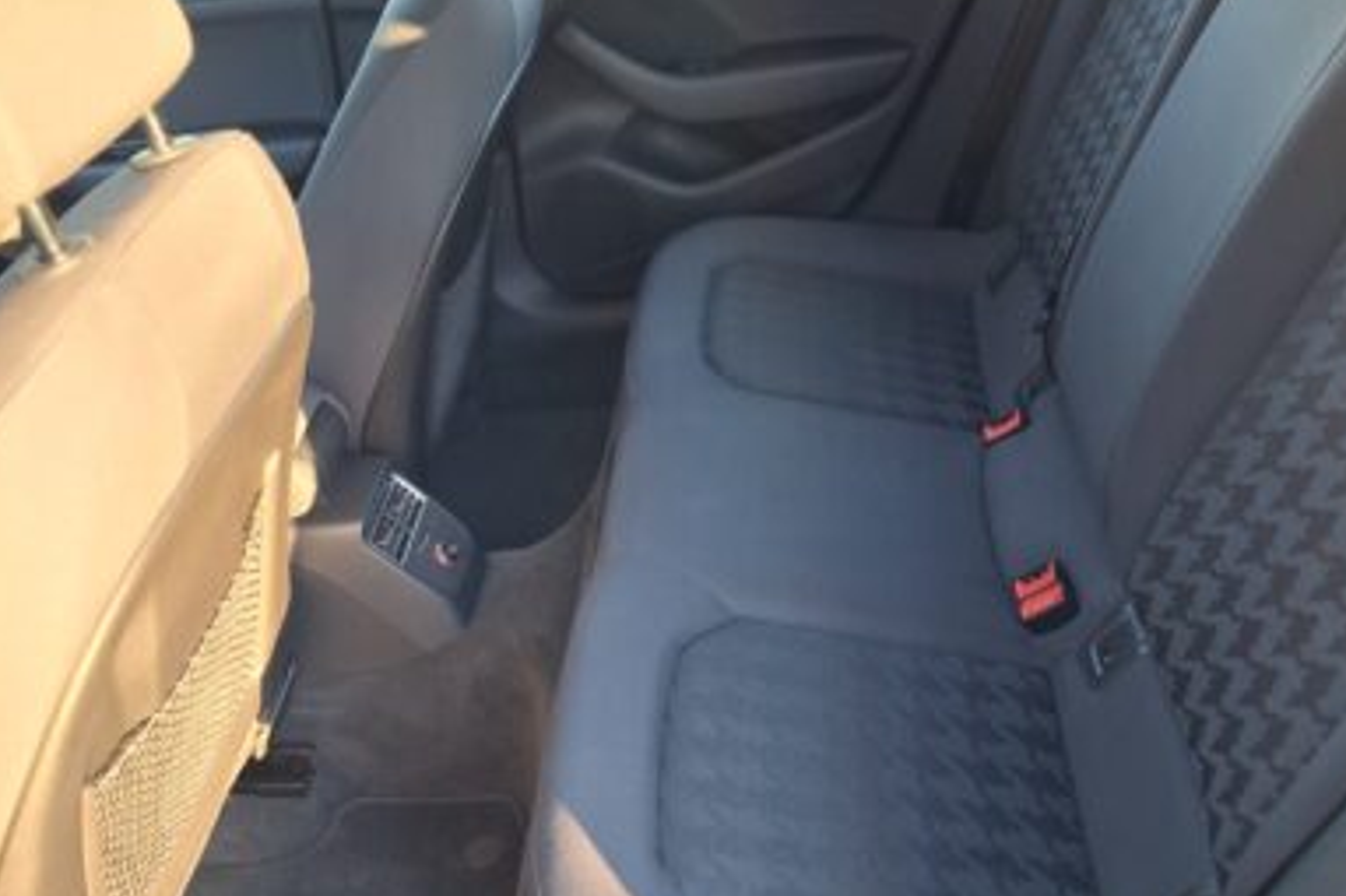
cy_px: 509
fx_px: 934
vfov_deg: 51.1
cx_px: 682
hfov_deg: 71.5
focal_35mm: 25
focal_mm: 5.54
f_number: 1.8
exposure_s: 1/50
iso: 64
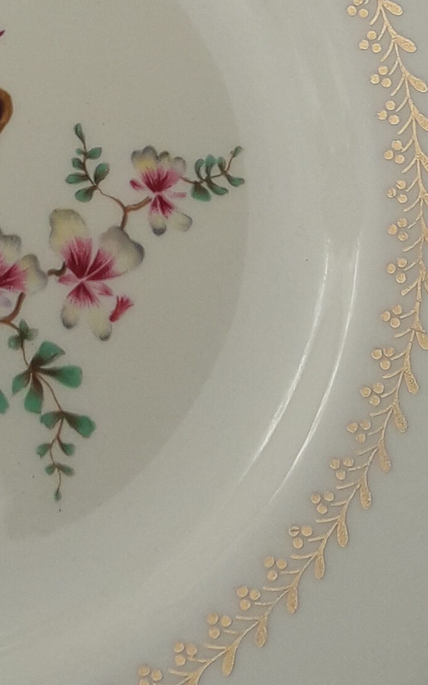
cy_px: -11
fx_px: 2072
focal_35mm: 111
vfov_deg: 18.3
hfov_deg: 11.6
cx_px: -78
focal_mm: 3.7
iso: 40
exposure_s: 1/736
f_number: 1.9
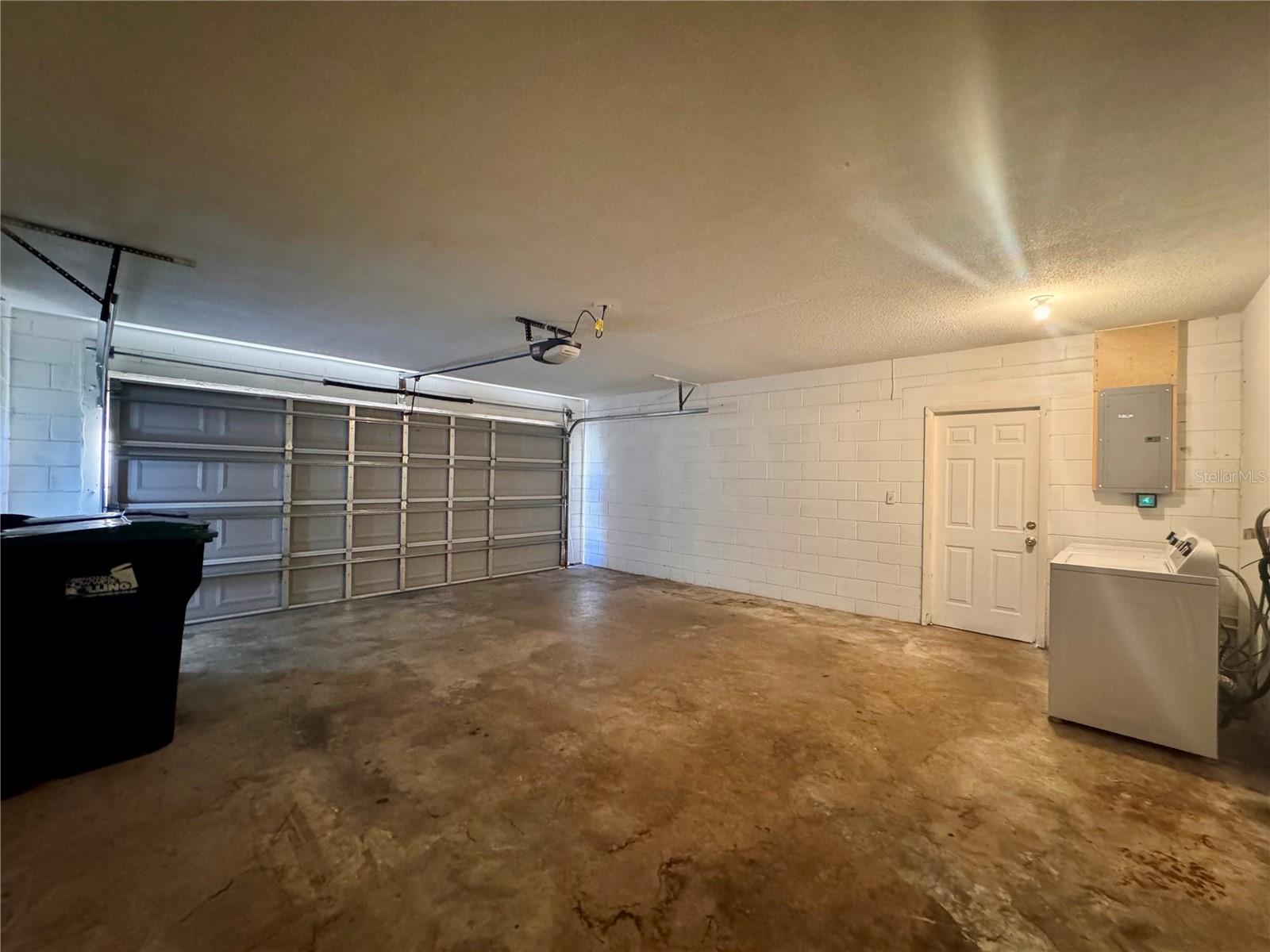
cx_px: 635
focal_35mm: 14
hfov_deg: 102.1
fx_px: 514
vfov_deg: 85.7
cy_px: 476
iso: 1250
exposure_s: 1/60
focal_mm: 2.22
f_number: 2.2
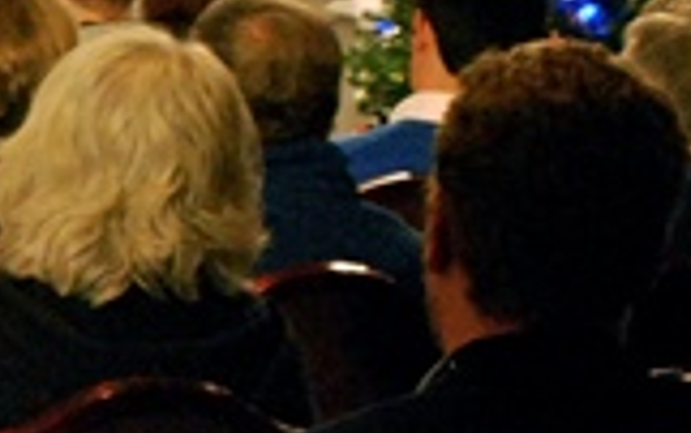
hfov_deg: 7.5
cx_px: -446
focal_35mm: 272
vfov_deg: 4.8
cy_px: 178
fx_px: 5128
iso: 1250
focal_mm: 28
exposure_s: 1/15
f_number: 6.3
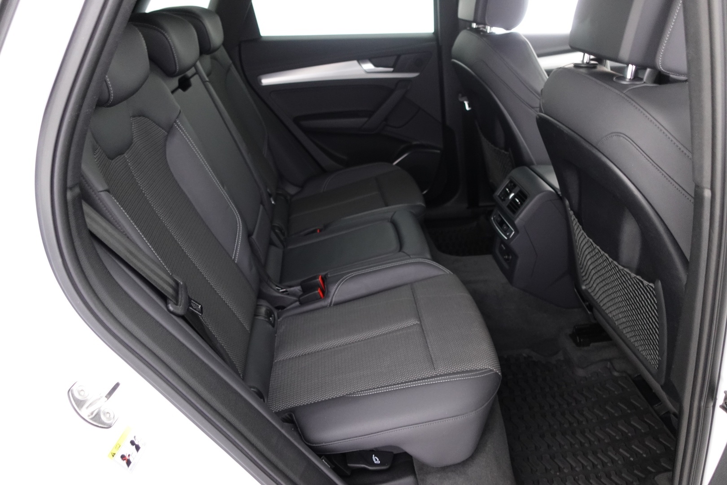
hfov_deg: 73.7
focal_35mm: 24
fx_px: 485
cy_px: 242
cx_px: 364
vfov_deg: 53.1
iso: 800
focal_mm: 9.4
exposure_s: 1/10
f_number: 1.8
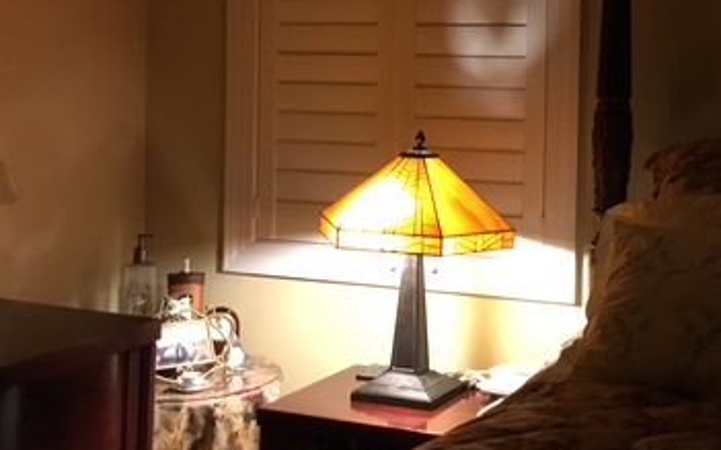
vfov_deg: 21.4
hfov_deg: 33.6
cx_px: 509
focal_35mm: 60
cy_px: 119
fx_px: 1178
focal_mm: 3.3
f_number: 2.4
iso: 200
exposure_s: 1/15
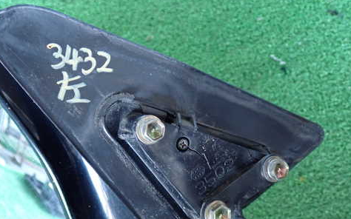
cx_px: 144
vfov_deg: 25.2
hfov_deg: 39.4
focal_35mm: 51
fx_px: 488
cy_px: 139
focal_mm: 6.83
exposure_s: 1/25
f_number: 2.7
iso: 800
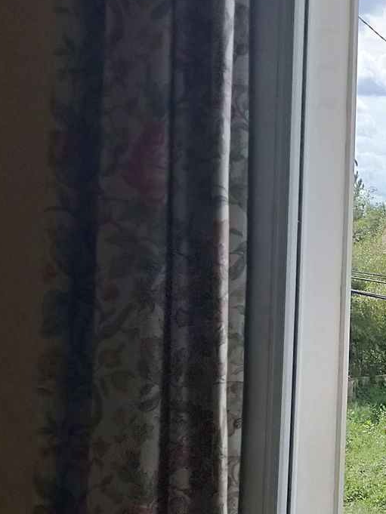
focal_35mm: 72
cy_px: 383
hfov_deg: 19.1
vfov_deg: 26.7
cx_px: 479
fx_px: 1070
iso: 98
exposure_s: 1/1693
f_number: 1.7
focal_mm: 3.99
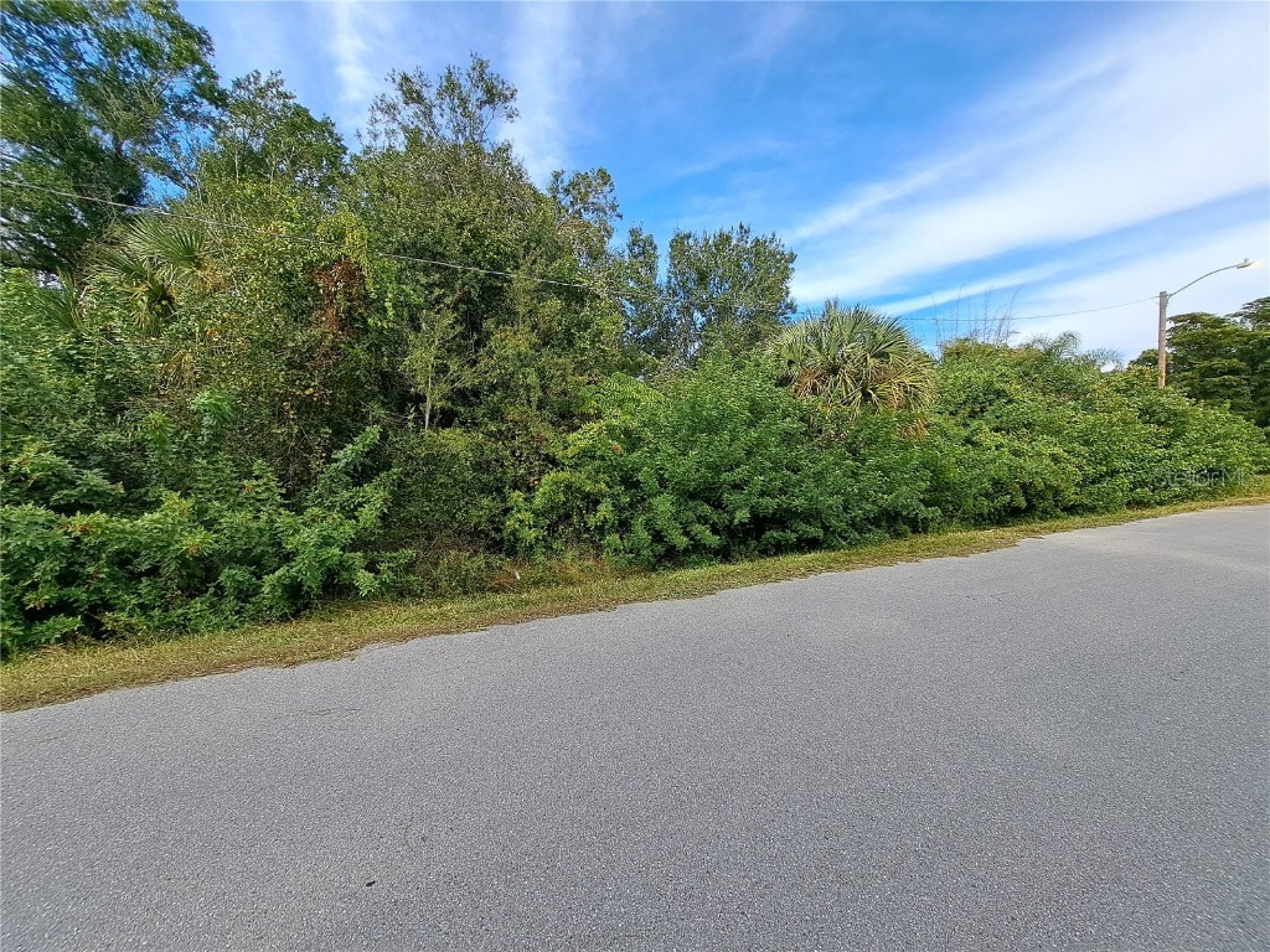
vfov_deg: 89.9
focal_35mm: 13
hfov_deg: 106.2
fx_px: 477
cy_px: 476
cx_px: 635
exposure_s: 1/702
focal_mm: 1.74
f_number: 2.2
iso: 50
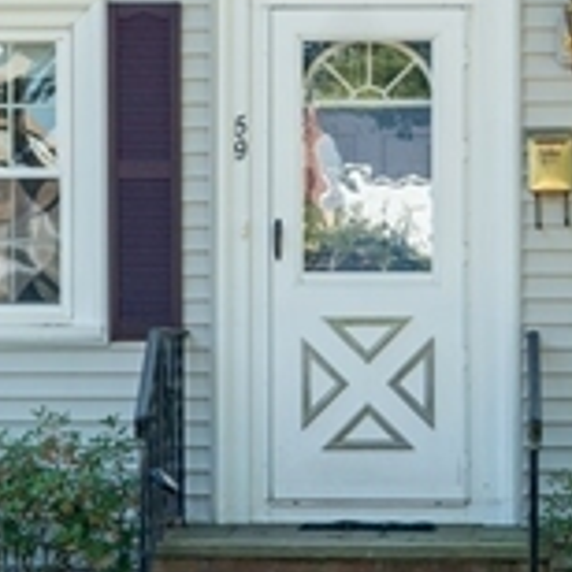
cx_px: 435
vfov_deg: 10.9
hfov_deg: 11.0
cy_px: -39
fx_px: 2954
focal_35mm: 158
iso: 200
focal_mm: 28
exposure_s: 1/125
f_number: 7.1
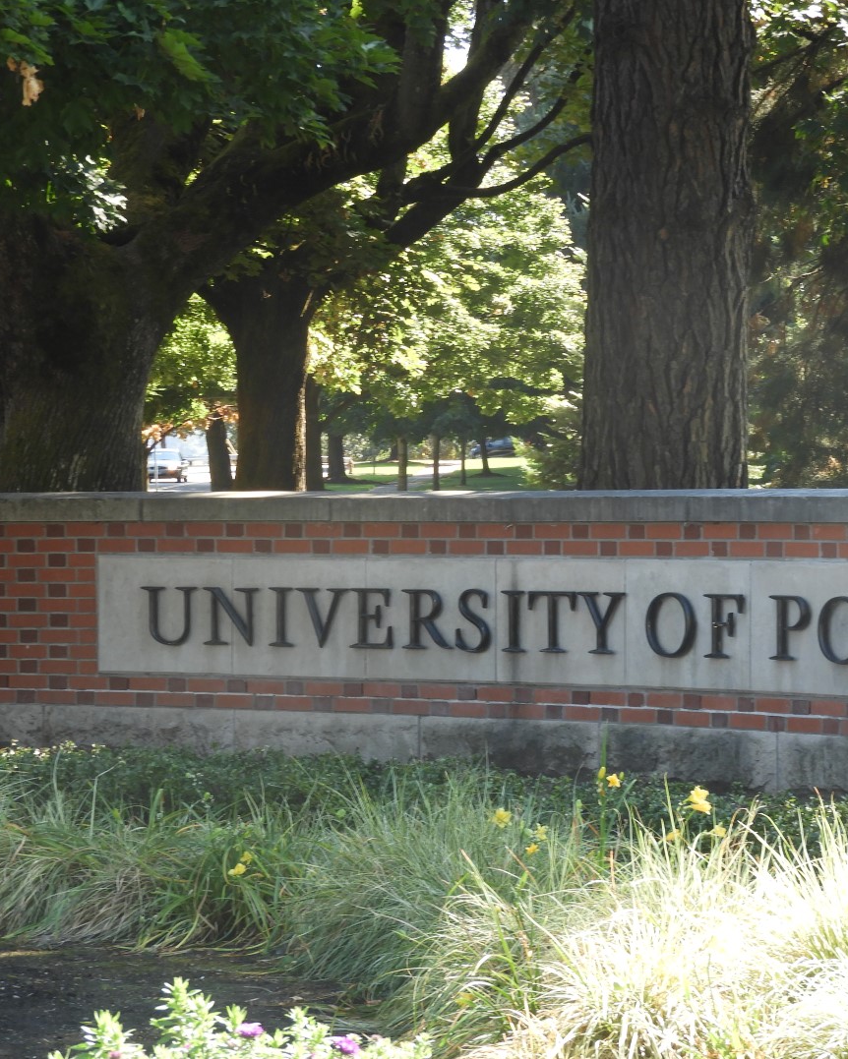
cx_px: 567
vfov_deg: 14.1
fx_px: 4297
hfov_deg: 11.3
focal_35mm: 137
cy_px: 530
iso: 100
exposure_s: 1/60
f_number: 4.8
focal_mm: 18.8
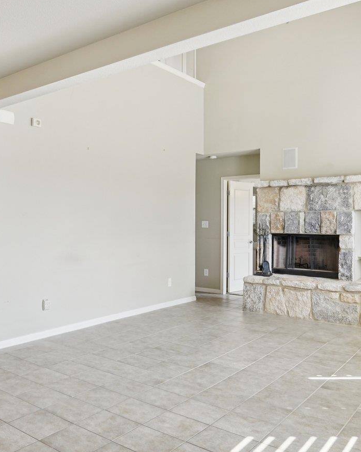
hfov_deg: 43.9
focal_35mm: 31
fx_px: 414
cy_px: 222
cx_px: 53
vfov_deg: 57.2
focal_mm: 14
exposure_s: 1/30
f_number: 8
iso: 400
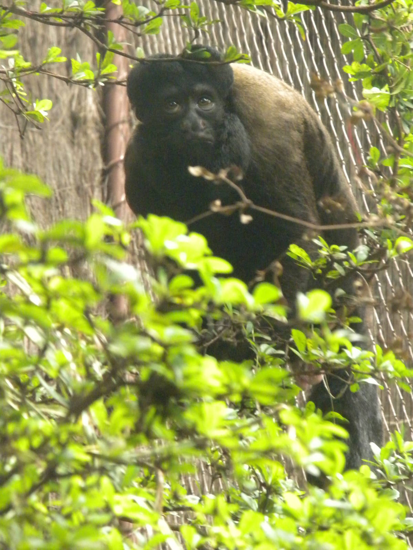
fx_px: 4136
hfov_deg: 5.7
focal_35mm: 260
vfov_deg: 7.6
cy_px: 275
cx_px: 206
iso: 800
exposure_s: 1/38
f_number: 5.3
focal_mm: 46.2
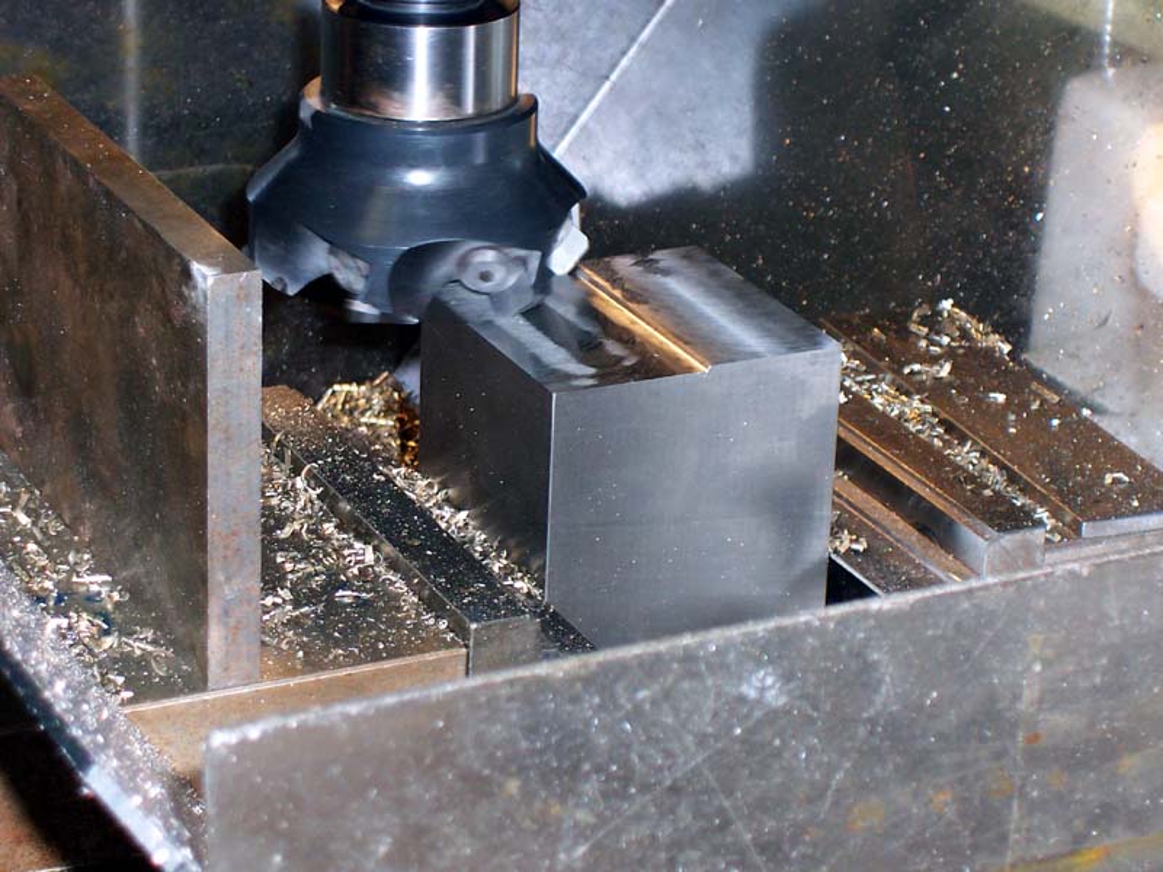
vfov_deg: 13.3
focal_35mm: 111
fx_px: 3729
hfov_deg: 17.7
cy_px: 436
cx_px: 582
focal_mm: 16.8
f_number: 4.8
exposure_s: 1/90
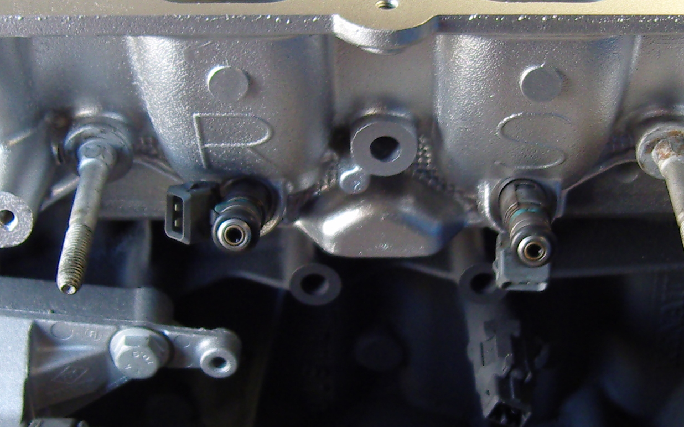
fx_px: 1566
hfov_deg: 24.6
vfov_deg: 15.5
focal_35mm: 84
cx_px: 417
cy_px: 214
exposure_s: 1/30
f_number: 2.8
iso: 200
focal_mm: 7.3
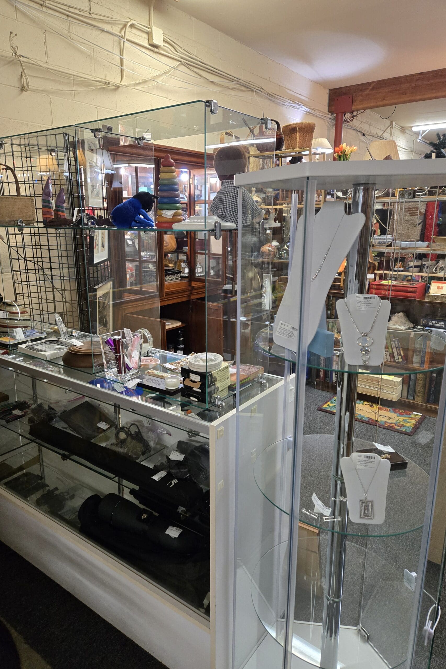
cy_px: 334
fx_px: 446
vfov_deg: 73.7
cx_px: 201
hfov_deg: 53.0
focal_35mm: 24
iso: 500
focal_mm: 5.4
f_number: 1.8
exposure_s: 1/120
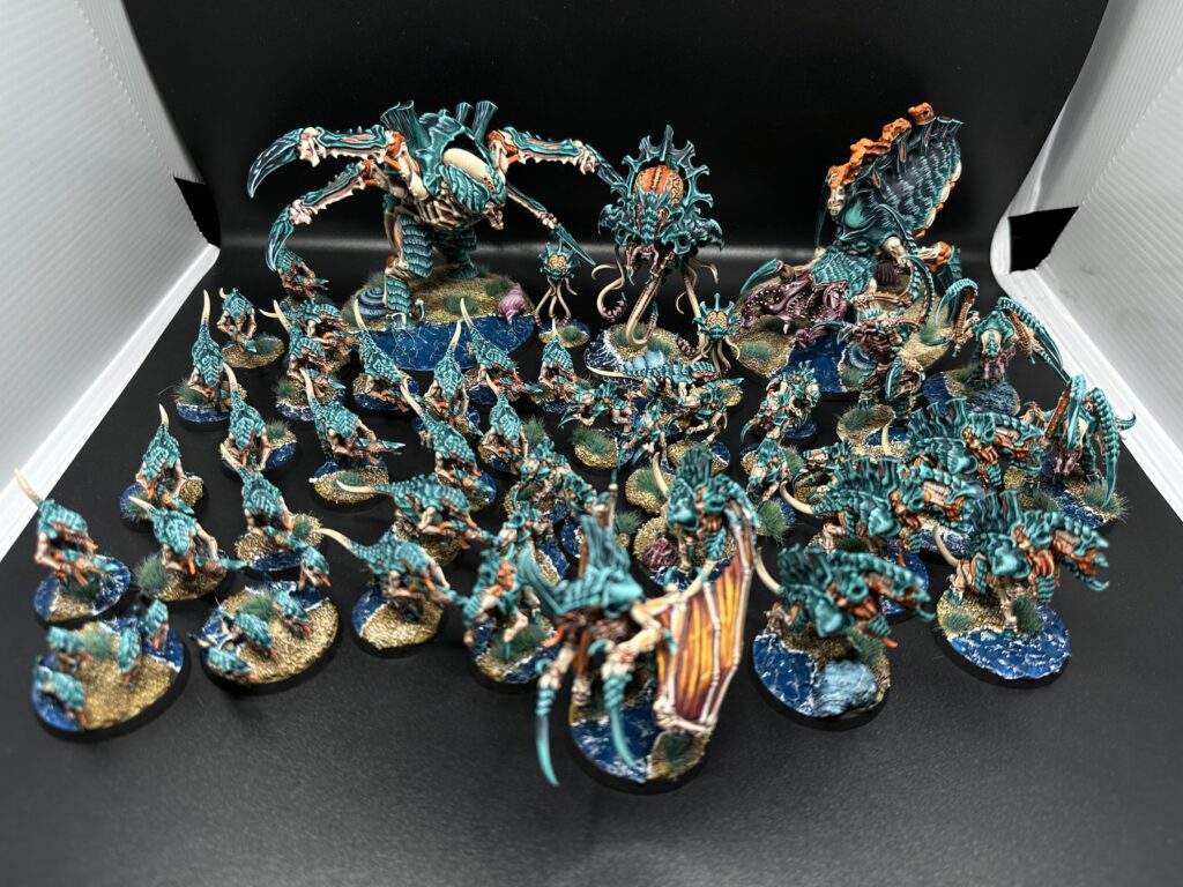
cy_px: 444
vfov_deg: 56.8
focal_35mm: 24
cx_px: 592
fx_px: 820
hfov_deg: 71.6
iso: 64
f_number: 1.78
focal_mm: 6.86
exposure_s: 1/105
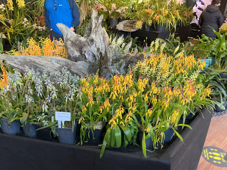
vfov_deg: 48.2
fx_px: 190
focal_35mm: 29
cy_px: 85
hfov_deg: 61.7
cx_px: 114
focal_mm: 3
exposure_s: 1/60
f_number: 1.8
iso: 125
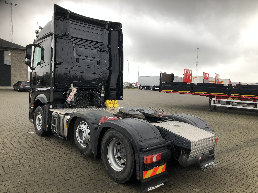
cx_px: 129
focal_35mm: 28
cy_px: 96
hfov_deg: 63.4
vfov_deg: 49.7
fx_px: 209
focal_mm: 3.99
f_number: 1.8
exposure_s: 1/108
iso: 20
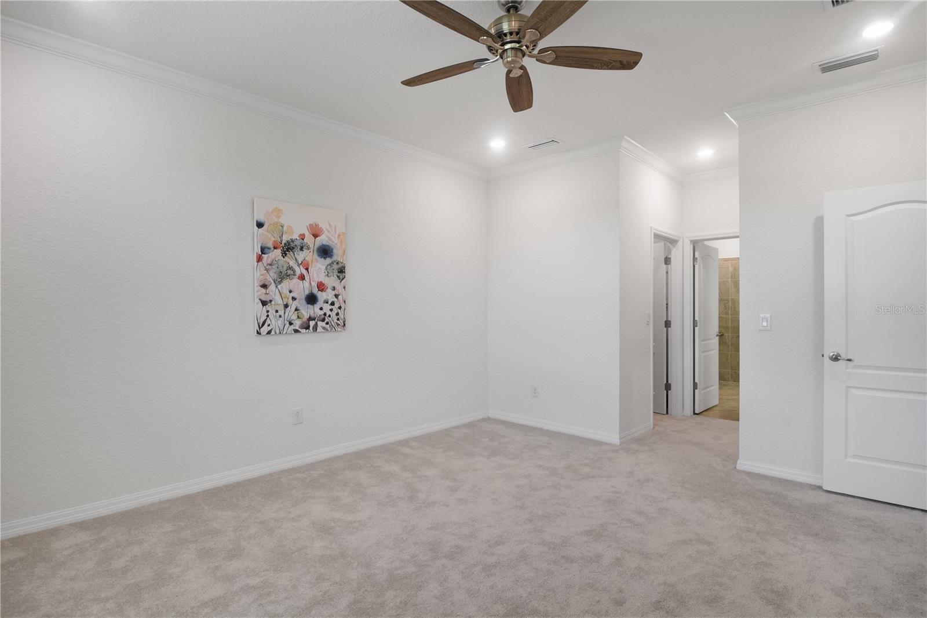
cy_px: 309
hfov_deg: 90.0
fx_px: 463
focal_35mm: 18
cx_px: 464
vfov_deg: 67.4
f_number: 10
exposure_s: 1/4
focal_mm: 12
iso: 125
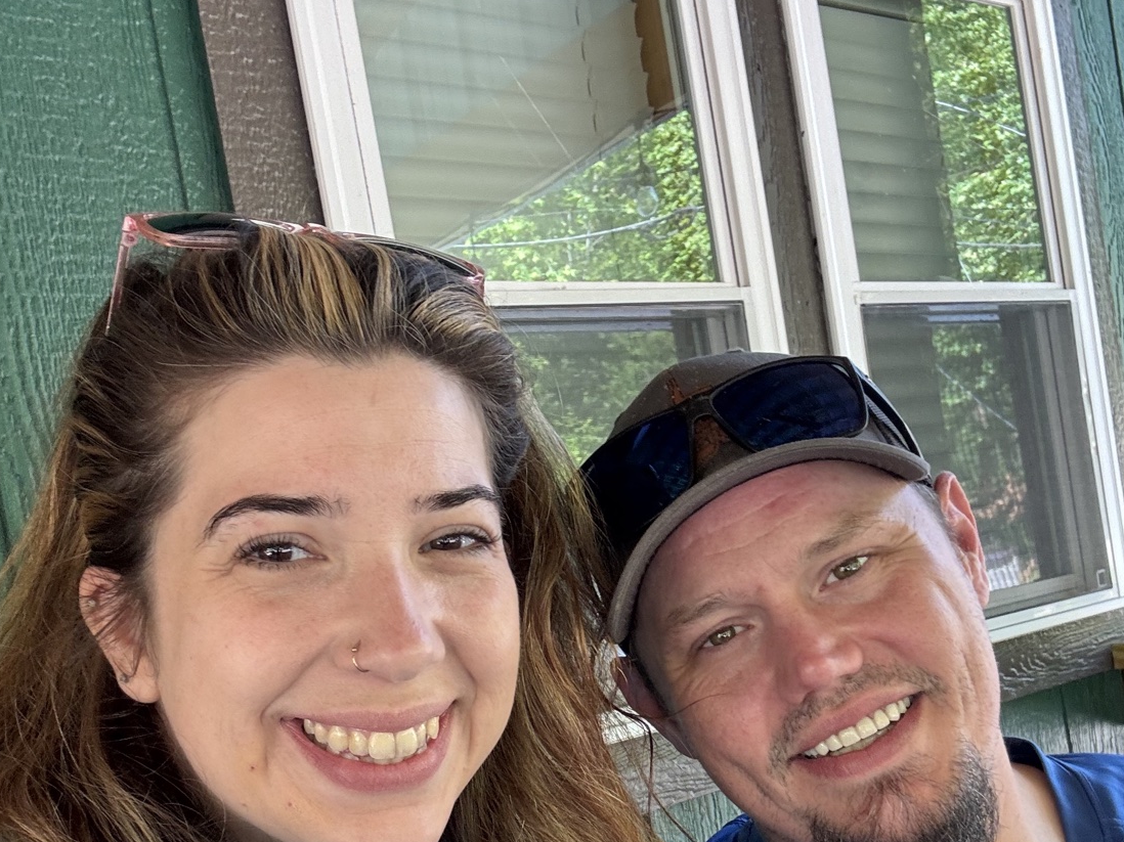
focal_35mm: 41
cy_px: 651
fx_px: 1331
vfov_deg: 34.2
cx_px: 571
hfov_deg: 45.8
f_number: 1.9
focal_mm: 2.69
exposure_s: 1/92
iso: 80
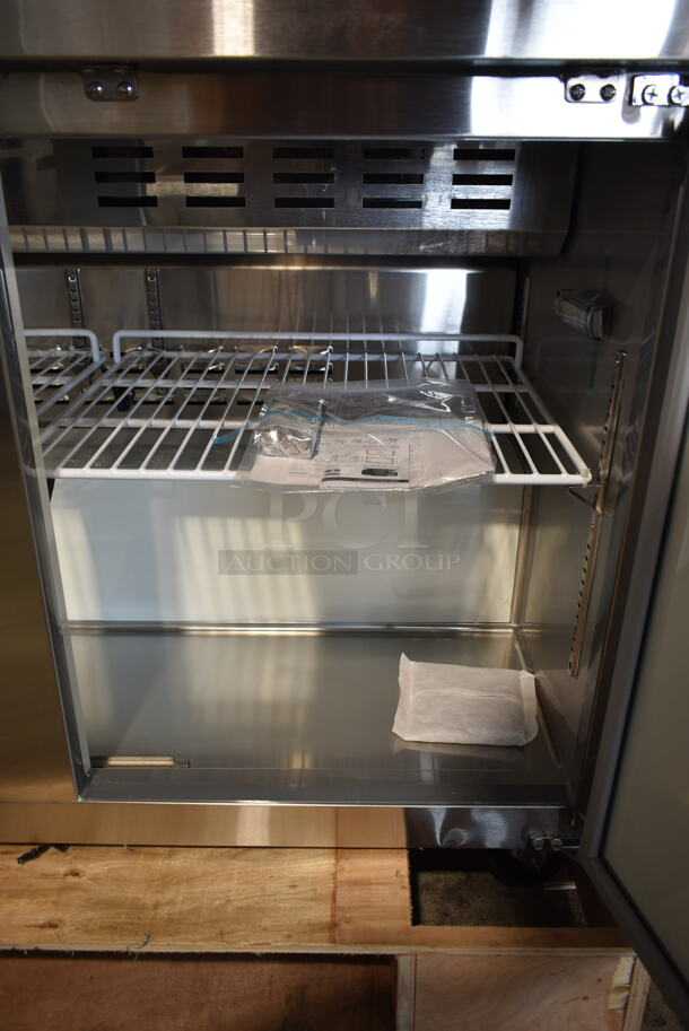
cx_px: 344
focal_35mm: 27
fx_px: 774
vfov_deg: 67.3
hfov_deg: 48.0
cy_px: 516
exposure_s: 1/30
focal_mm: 18
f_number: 3.5
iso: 360
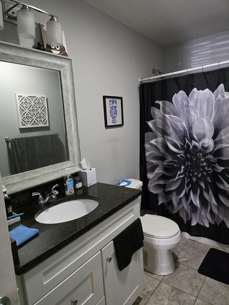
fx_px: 203
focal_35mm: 23
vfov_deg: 73.9
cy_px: 152
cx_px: 114
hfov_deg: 58.9
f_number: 1.7
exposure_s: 1/120
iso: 2000
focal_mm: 6.3
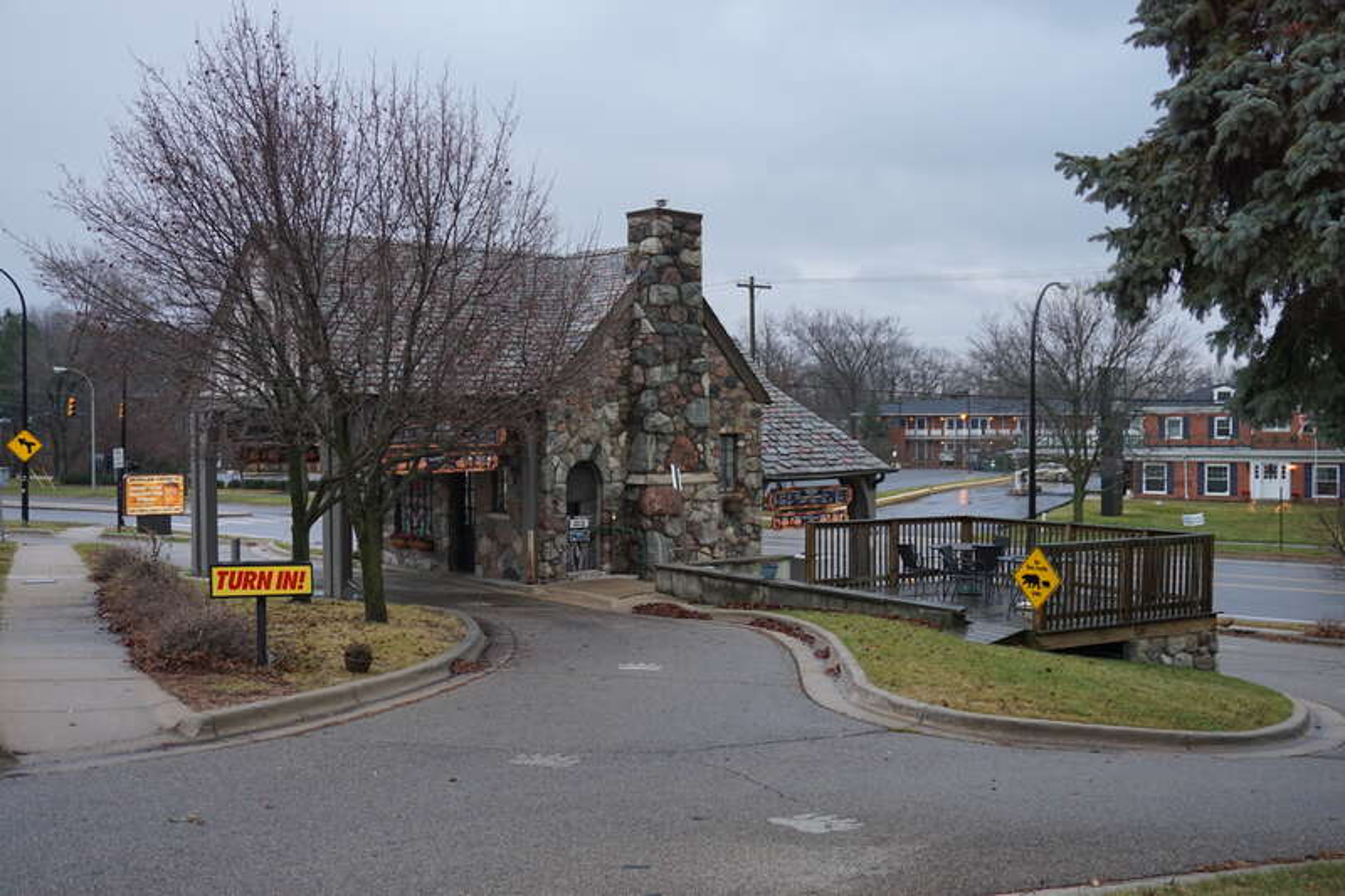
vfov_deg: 35.5
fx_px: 1401
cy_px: 448
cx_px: 672
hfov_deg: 51.3
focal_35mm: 38
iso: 400
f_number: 4.5
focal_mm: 25
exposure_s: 1/160
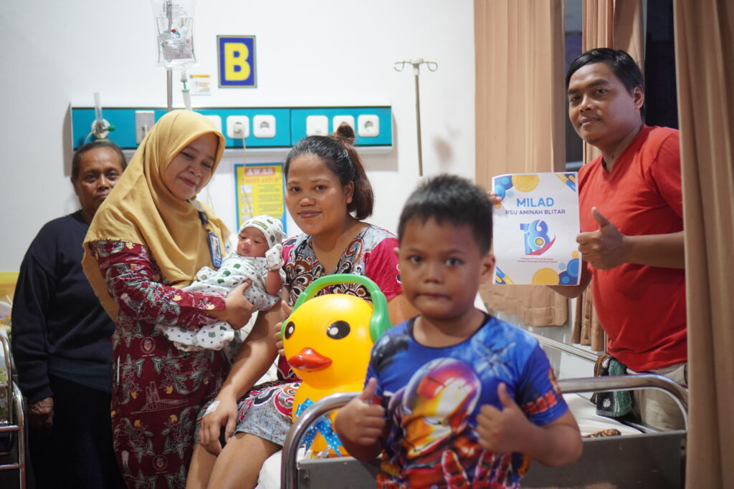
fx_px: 1070
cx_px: 367
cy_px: 244
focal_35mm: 52
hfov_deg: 37.8
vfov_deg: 25.8
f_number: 1.8
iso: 1000
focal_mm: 35
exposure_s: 1/80
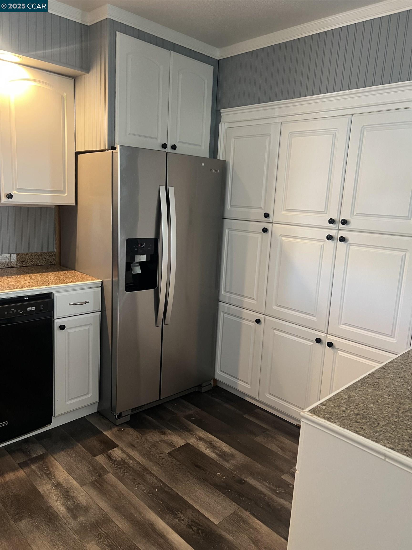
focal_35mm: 26
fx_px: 413
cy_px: 275
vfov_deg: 67.3
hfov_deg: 53.1
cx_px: 206
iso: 250
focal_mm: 5.7
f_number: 1.5
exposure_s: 1/60
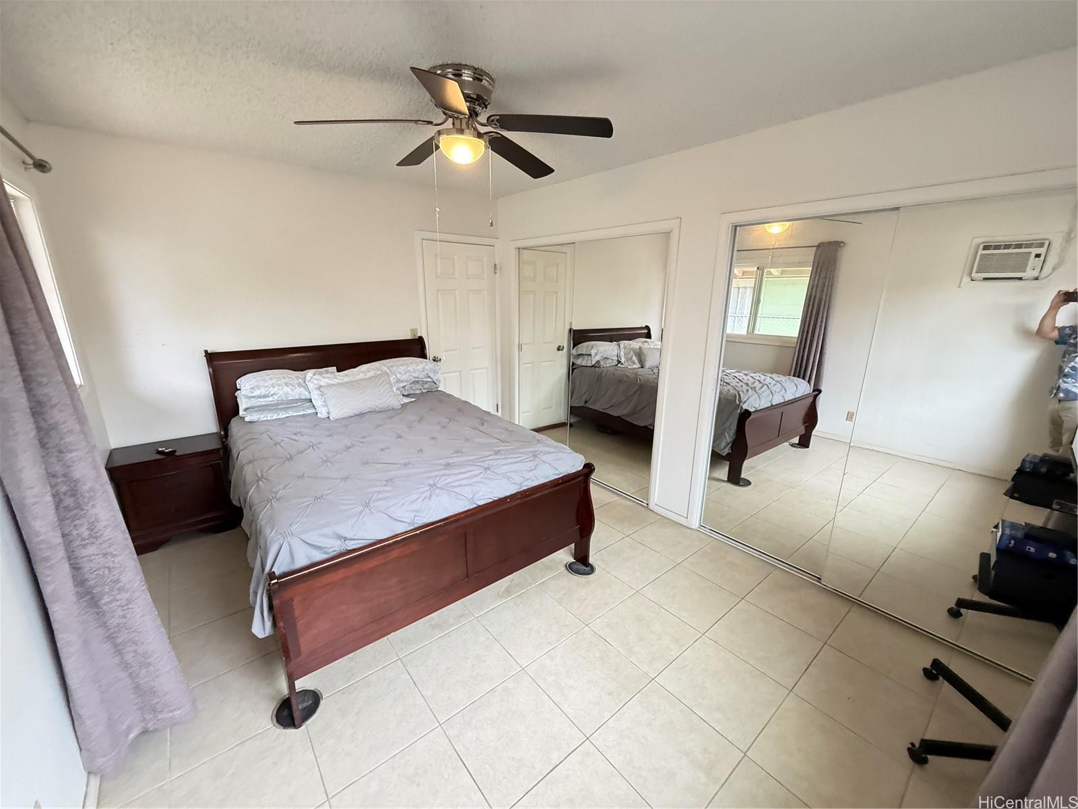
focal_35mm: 14
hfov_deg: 102.1
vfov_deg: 85.7
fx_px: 436
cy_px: 404
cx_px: 539
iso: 640
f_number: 2.2
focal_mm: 2.22
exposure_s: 1/120
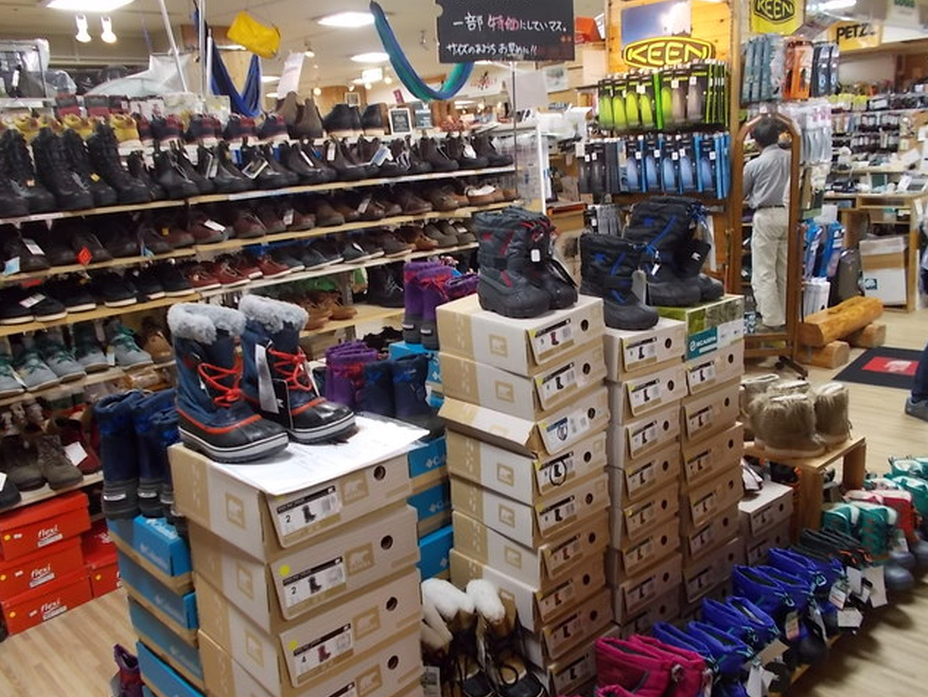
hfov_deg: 60.0
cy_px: 351
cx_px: 471
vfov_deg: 46.8
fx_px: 804
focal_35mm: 30
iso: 200
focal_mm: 4.6
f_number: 3.2
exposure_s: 1/25
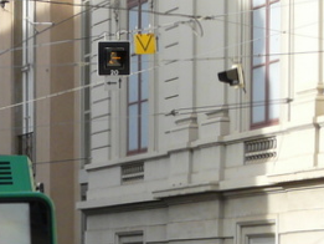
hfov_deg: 8.8
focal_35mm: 222
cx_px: -74
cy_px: 306
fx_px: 2079
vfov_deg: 6.6
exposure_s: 1/250
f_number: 5
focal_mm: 9.5
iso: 100
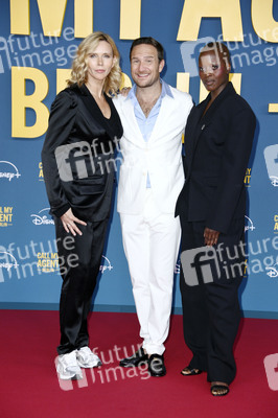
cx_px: 139
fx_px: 1044
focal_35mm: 90
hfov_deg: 15.2
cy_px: 209
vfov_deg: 22.6
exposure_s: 1/200
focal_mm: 90
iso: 800
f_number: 5.6
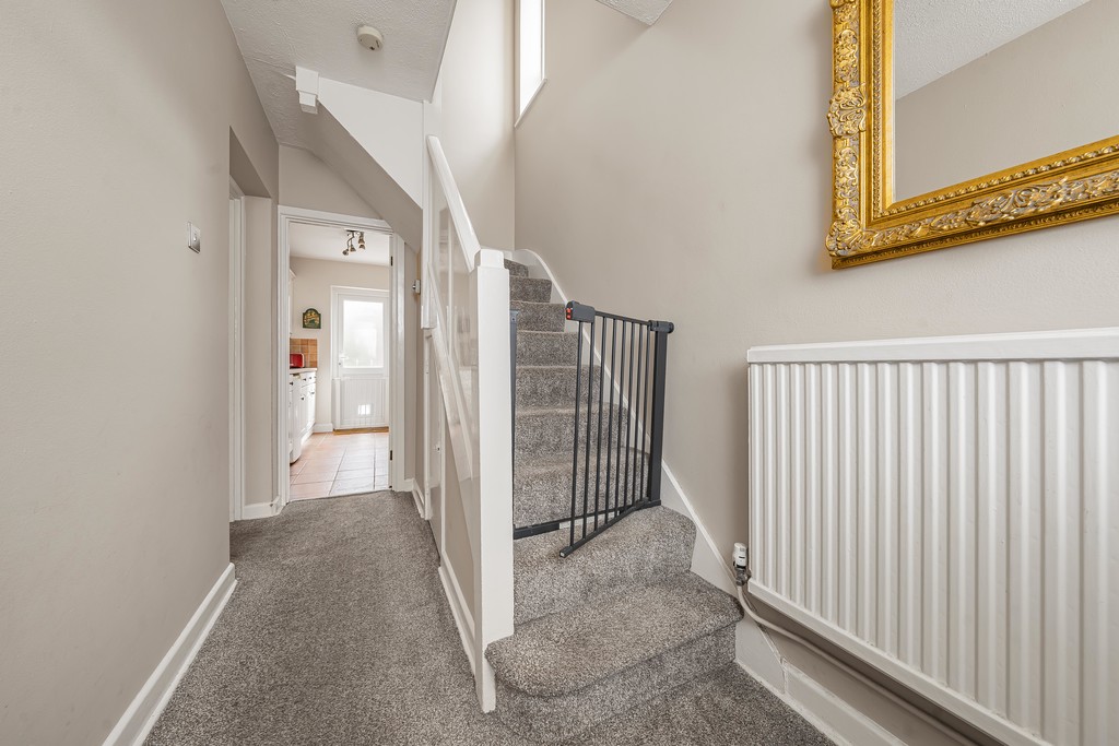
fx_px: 373
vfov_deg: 90.0
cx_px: 560
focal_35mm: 12
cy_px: 373
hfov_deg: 112.6
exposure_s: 1/8
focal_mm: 12
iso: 320
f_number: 9
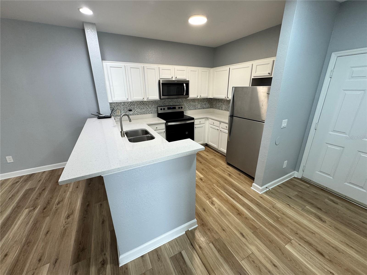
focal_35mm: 14
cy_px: 138
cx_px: 184
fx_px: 148
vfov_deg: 85.7
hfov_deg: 102.1
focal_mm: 2.22
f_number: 2.2
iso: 200
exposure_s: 1/120
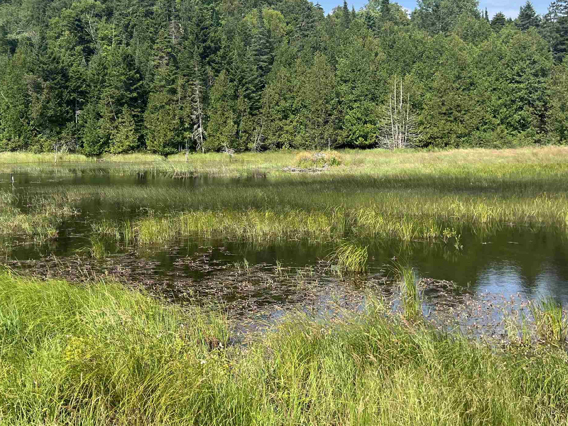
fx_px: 706
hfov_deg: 43.6
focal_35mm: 43
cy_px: 154
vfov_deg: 33.4
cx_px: 228
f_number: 1.5
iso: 50
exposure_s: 1/2994
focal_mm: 5.7
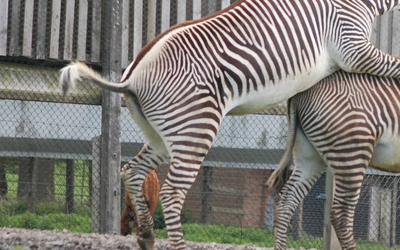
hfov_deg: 4.0
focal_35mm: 528
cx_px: 317
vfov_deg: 2.5
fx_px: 5757
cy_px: 99
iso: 400
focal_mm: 135
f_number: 5
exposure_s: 1/400
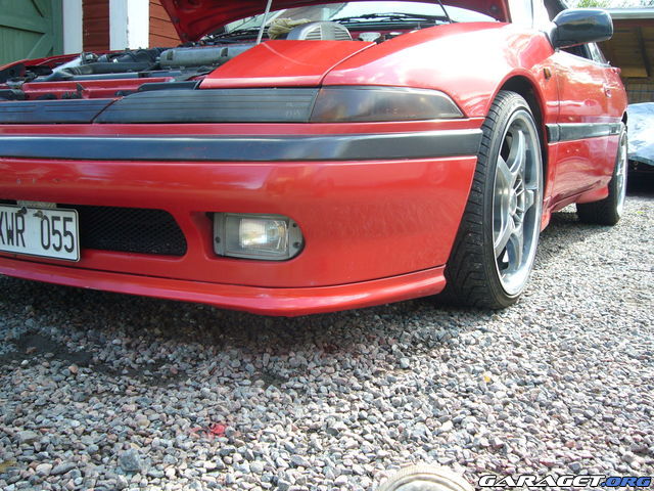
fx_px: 699
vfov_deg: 38.7
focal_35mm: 37
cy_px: 246
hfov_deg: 50.1
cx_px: 327
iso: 80
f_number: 3.1
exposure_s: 1/100
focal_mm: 6.1
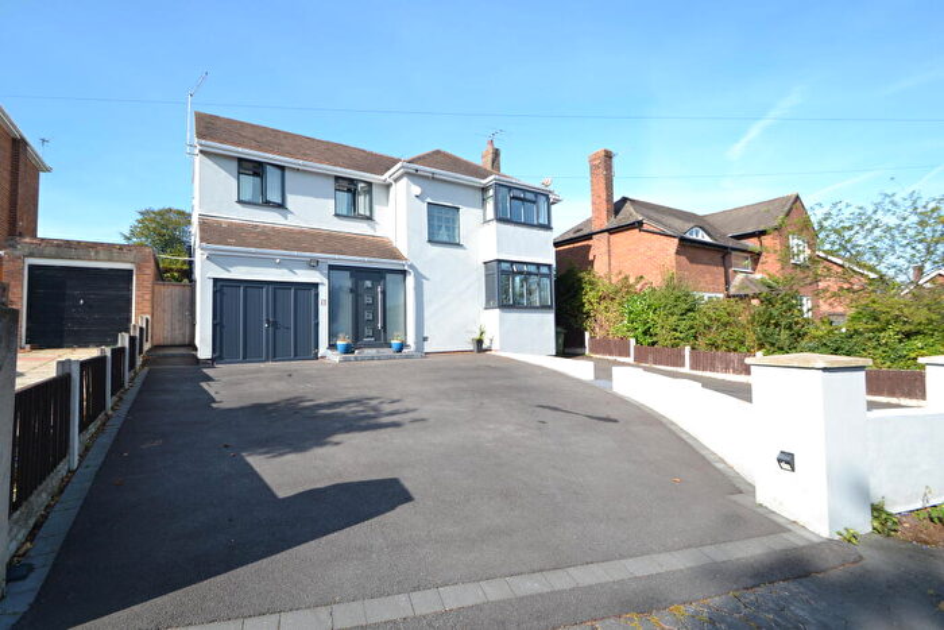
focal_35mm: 15
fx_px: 393
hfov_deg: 100.4
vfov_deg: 77.4
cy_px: 315
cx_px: 472
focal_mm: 10
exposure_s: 1/160
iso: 100
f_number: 6.3
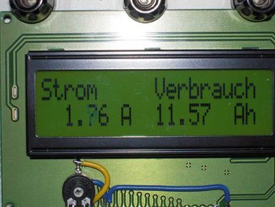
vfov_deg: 13.2
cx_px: 138
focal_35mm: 112
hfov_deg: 17.6
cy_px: 104
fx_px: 890
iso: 100
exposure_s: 1/80
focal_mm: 20
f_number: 5.8
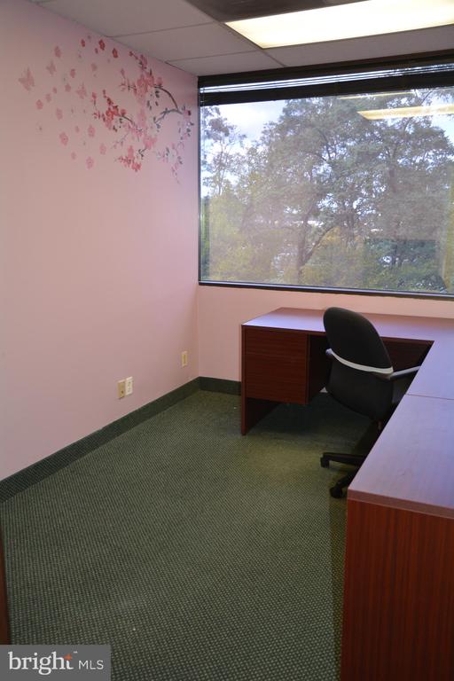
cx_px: 227
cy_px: 340
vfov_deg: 61.9
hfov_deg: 43.6
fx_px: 567
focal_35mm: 30
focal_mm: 20
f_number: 3.8
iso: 400
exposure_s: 1/80
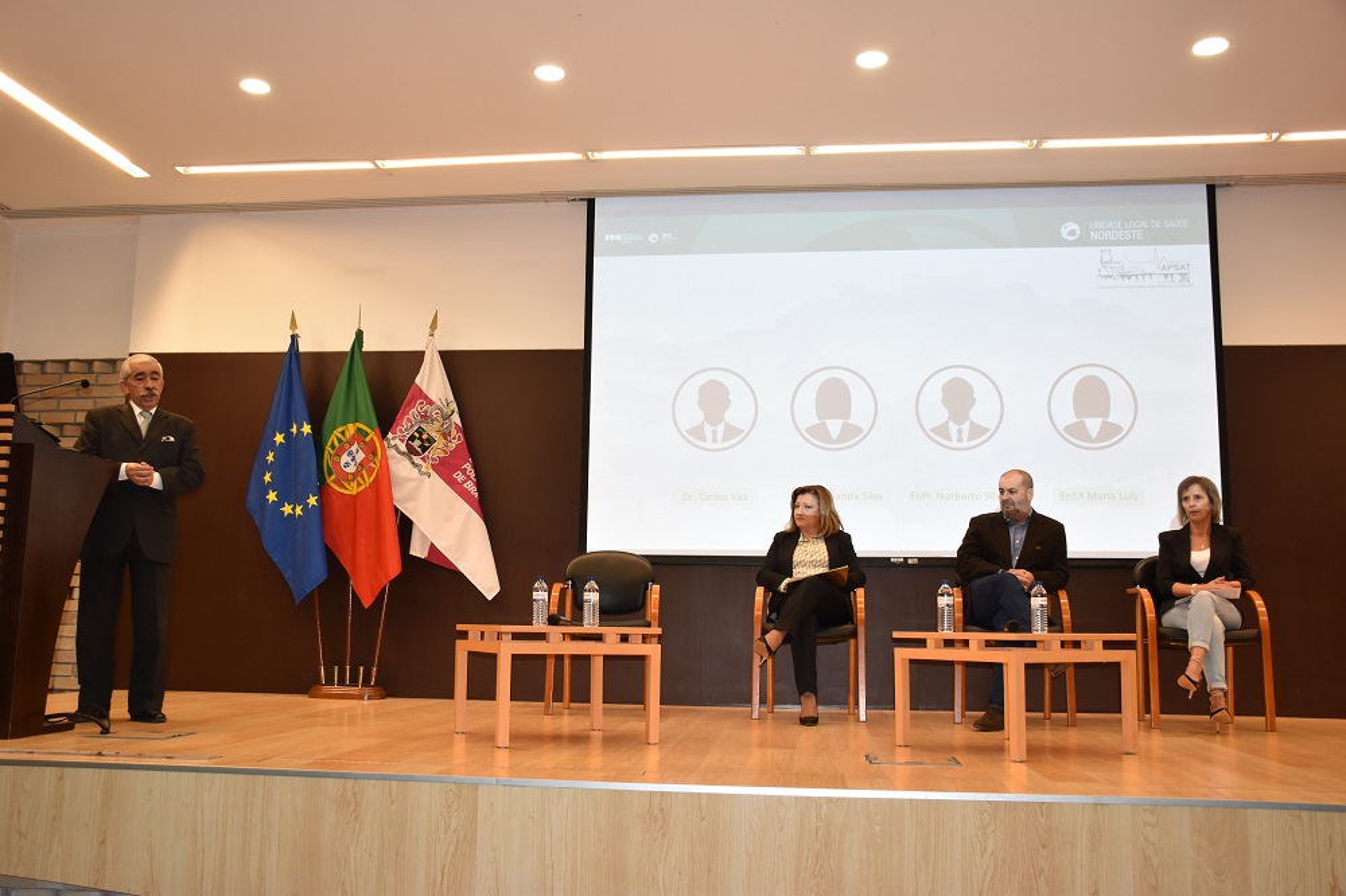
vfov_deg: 39.9
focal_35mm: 33
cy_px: 448
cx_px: 673
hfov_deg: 57.2
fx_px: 1233
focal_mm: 22
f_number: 5
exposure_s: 1/100
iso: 800
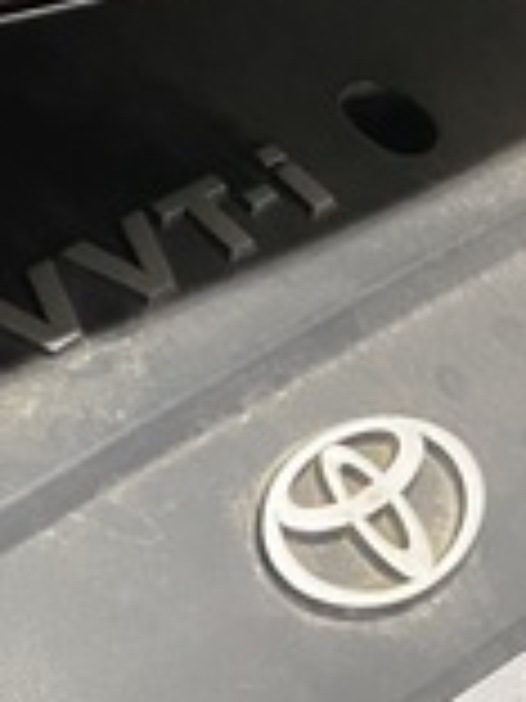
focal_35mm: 100
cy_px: 922
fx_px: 2026
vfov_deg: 18.3
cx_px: -468
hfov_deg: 13.1
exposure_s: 1/33
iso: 320
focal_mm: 4.25
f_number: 1.8
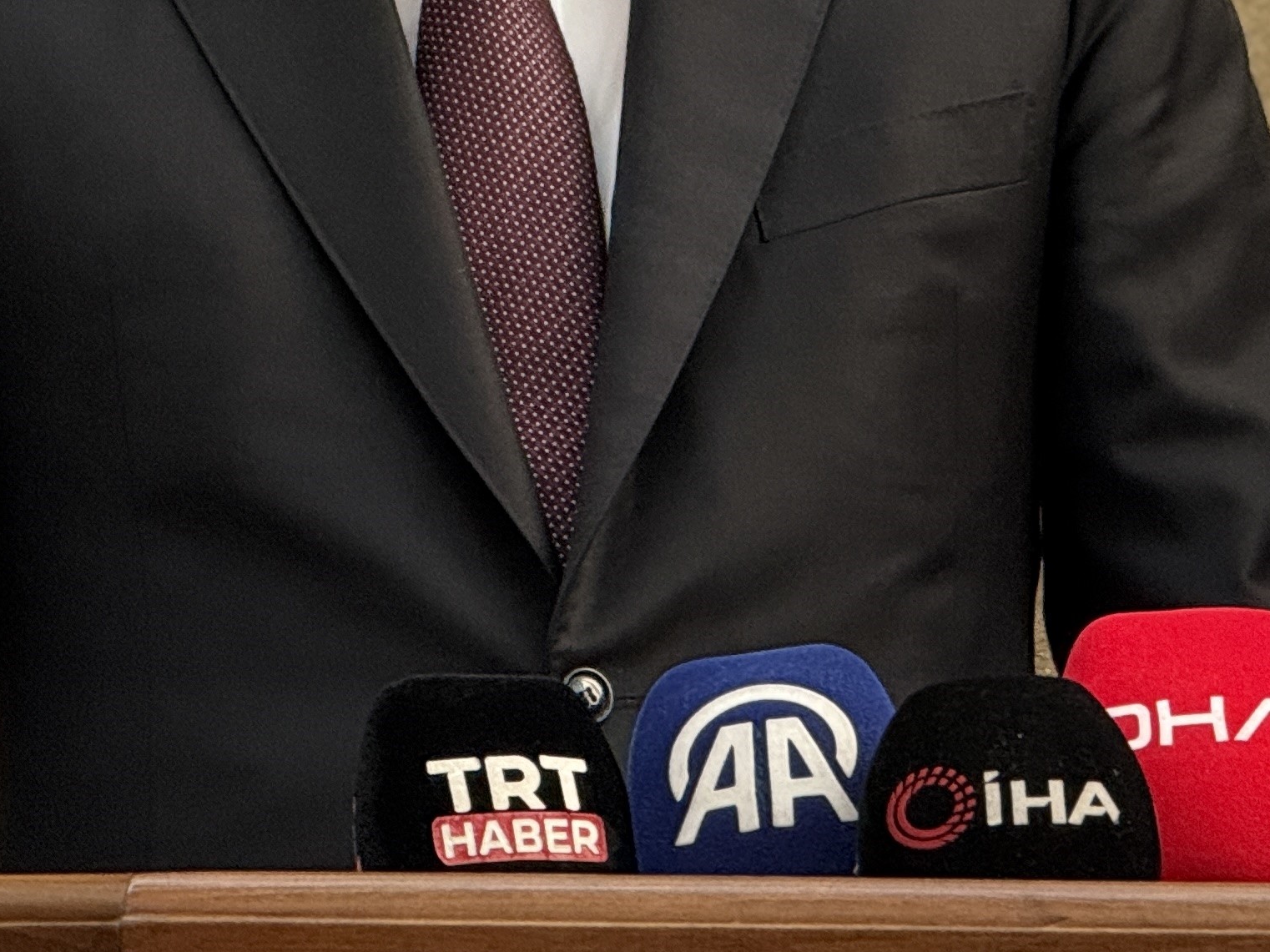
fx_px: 11665
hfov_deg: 6.2
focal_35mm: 318
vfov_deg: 4.7
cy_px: -48
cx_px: 658
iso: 250
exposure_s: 1/99
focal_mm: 15.66
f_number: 2.8
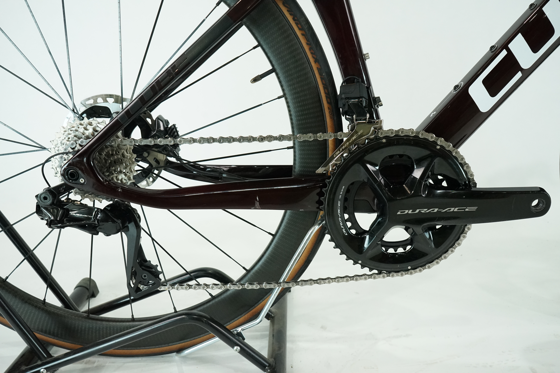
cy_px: 186
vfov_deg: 45.0
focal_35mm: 29
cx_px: 280
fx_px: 451
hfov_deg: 63.7
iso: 3200
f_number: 8
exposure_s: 1/200
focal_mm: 29
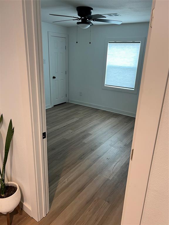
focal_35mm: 26
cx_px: 84
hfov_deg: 53.1
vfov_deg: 67.3
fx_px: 169
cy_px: 112
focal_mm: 5.7
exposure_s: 1/60
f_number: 1.5
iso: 100
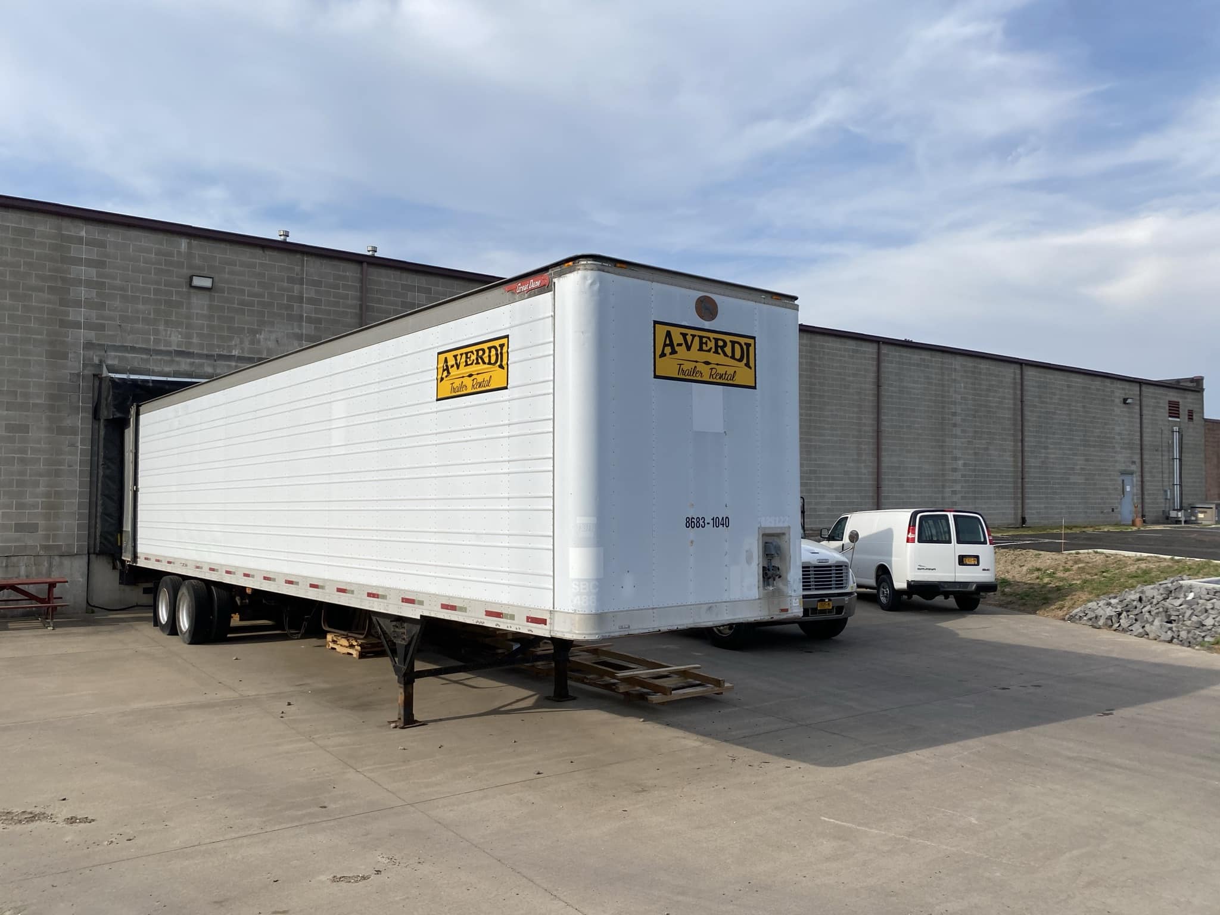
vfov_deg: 53.1
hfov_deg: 67.3
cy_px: 458
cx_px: 610
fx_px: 916
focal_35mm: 26
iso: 32
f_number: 1.8
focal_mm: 4.25
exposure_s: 1/3300
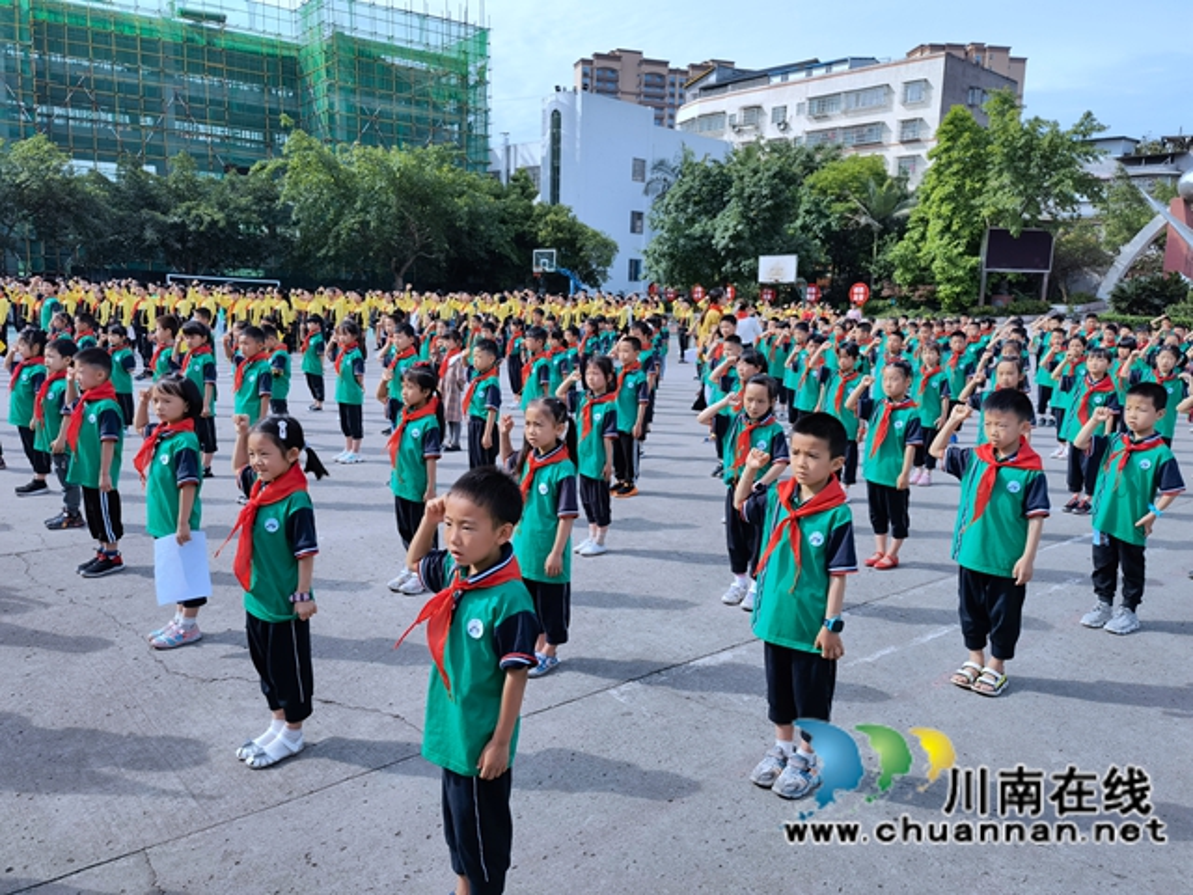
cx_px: 596
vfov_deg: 51.4
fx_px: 931
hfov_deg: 65.3
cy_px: 448
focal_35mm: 27
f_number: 1.9
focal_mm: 6.67
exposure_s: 1/2985
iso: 50
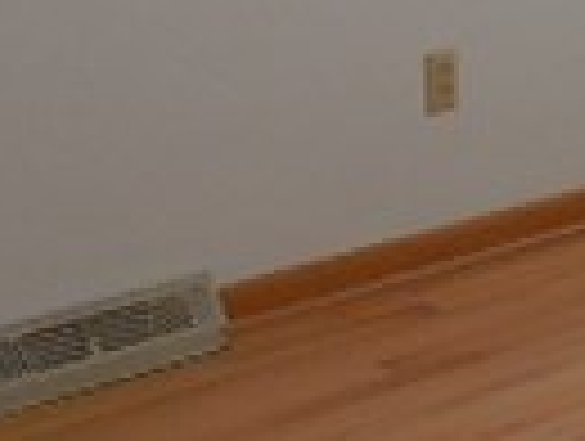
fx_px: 2167
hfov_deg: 14.2
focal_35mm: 128
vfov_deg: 11.3
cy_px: -117
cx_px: 922
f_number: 3.5
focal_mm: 4.6
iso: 400
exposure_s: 1/50
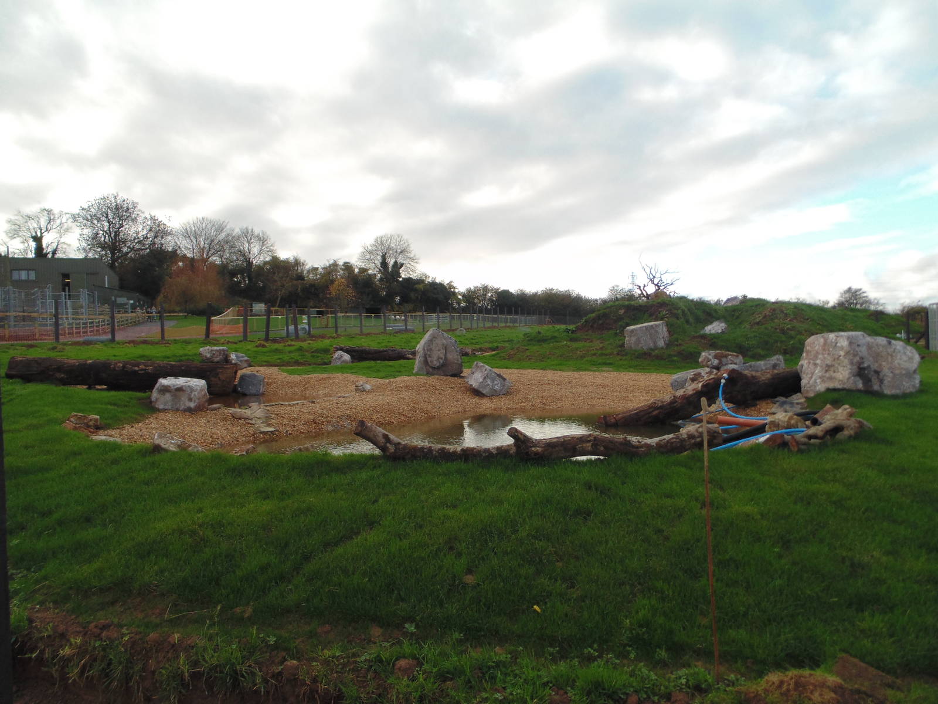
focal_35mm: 22
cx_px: 469
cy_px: 352
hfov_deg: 76.4
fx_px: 596
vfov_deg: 61.1
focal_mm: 4
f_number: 3.1
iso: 80
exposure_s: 1/320
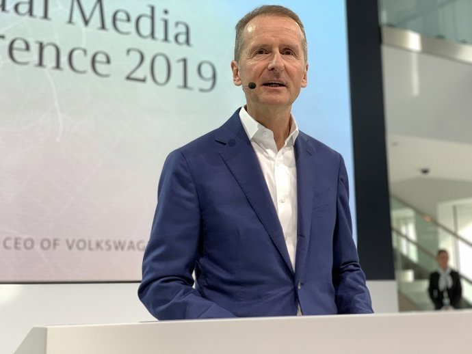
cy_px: 177
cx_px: 236
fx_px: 709
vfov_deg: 28.0
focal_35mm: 52
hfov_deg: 36.8
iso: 40
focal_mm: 6
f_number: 2.4
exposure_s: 1/100
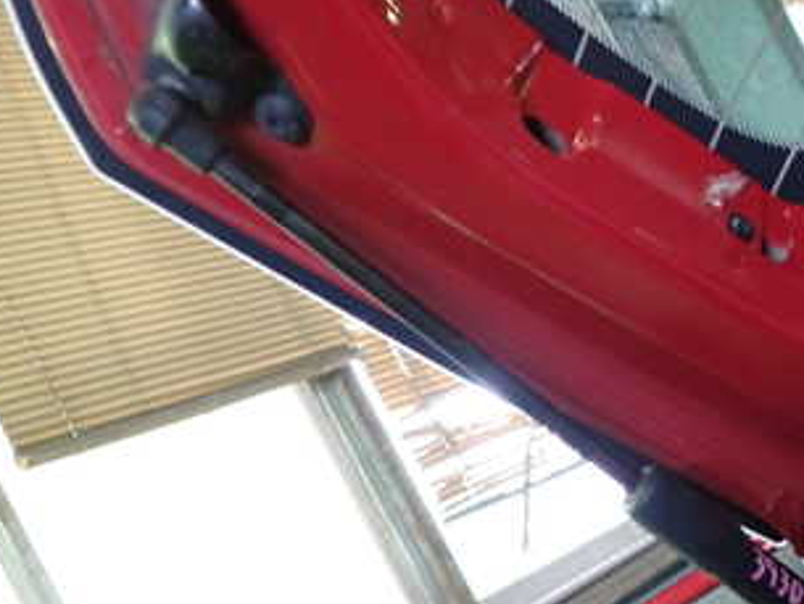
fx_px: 1371
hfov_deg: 31.7
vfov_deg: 24.5
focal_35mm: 59
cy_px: 462
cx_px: 667
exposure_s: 1/30
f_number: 2.3
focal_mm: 5.4
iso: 400
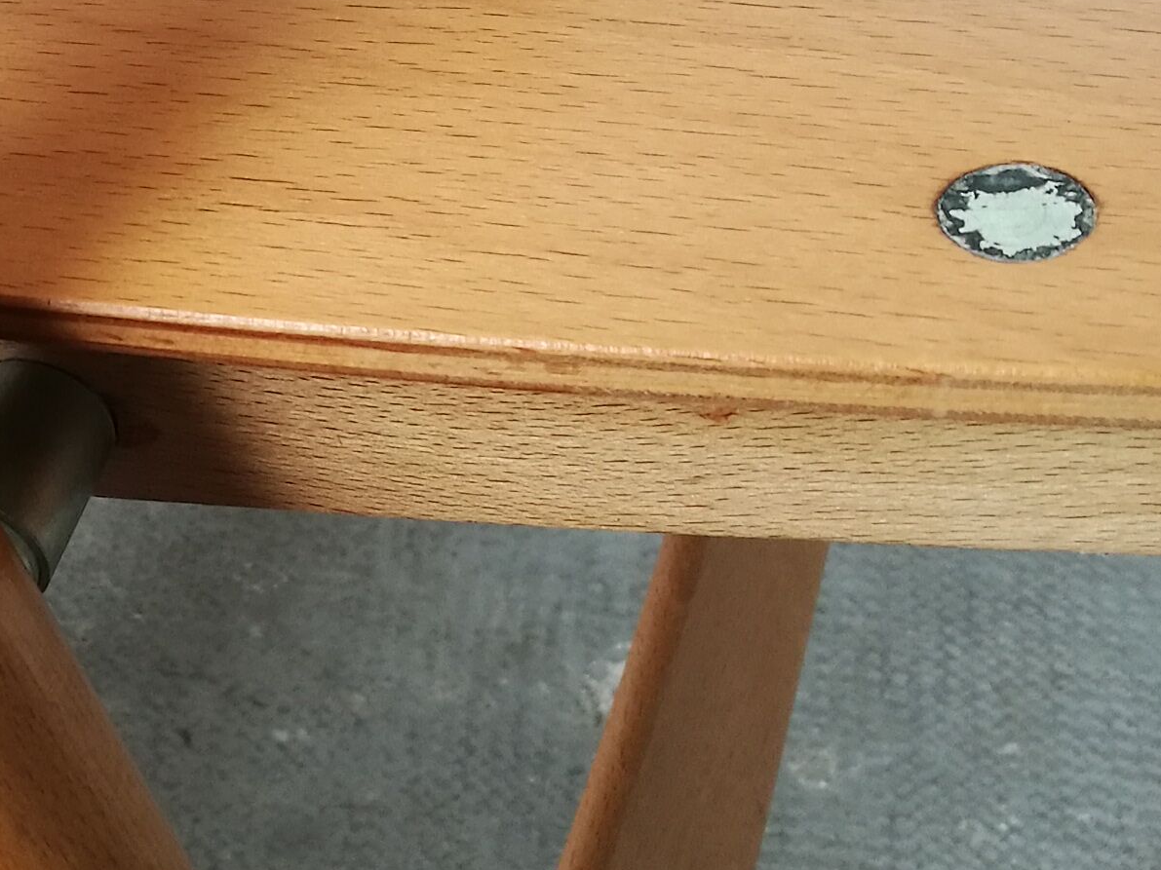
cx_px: -18
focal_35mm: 74
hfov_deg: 25.0
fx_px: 2482
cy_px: 233
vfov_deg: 19.8
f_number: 2.2
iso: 160
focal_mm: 4.5
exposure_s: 1/50
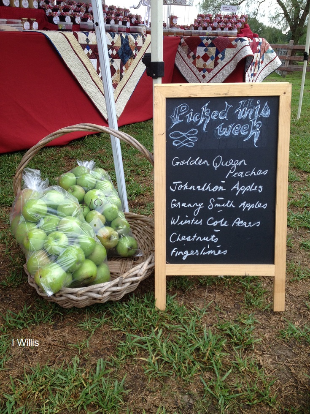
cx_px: 155
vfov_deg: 52.6
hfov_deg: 40.7
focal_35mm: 35
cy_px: 207
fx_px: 418
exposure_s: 1/60
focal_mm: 4.28
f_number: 2.4
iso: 50
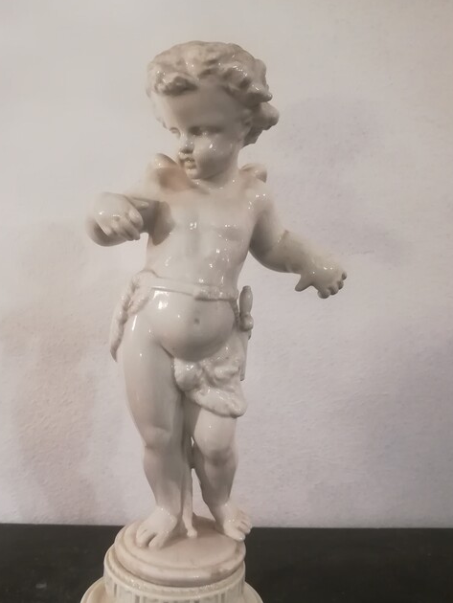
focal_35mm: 33
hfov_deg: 42.9
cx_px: 197
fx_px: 575
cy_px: 346
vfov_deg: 55.1
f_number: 2.2
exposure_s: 1/25
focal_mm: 3.83
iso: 400
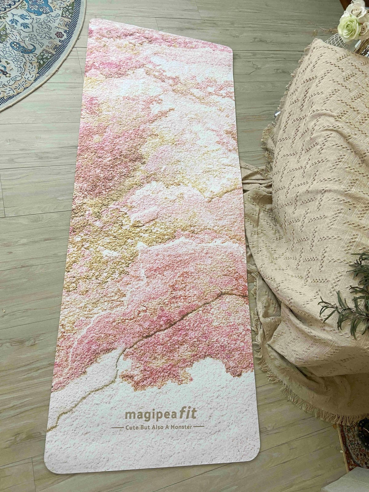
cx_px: 184
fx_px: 370
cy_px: 246
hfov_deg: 53.1
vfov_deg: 67.3
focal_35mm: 26
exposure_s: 1/60
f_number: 1.8
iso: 125
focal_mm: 4.25
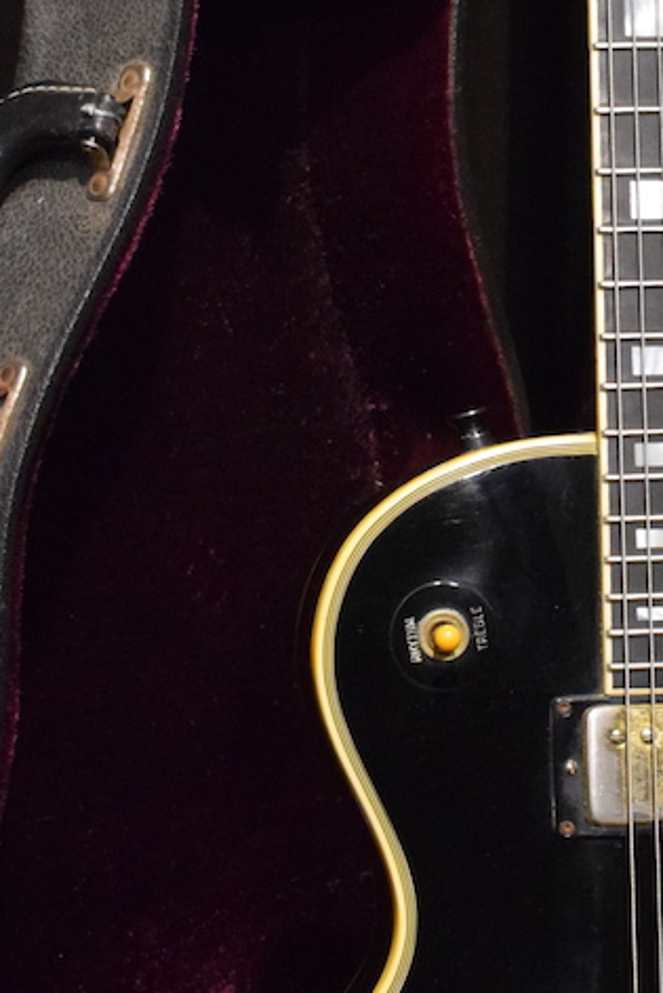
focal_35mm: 129
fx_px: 3549
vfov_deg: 15.9
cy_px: 347
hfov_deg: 10.6
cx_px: 676
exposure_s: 1/30
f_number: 4
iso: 3200
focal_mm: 27
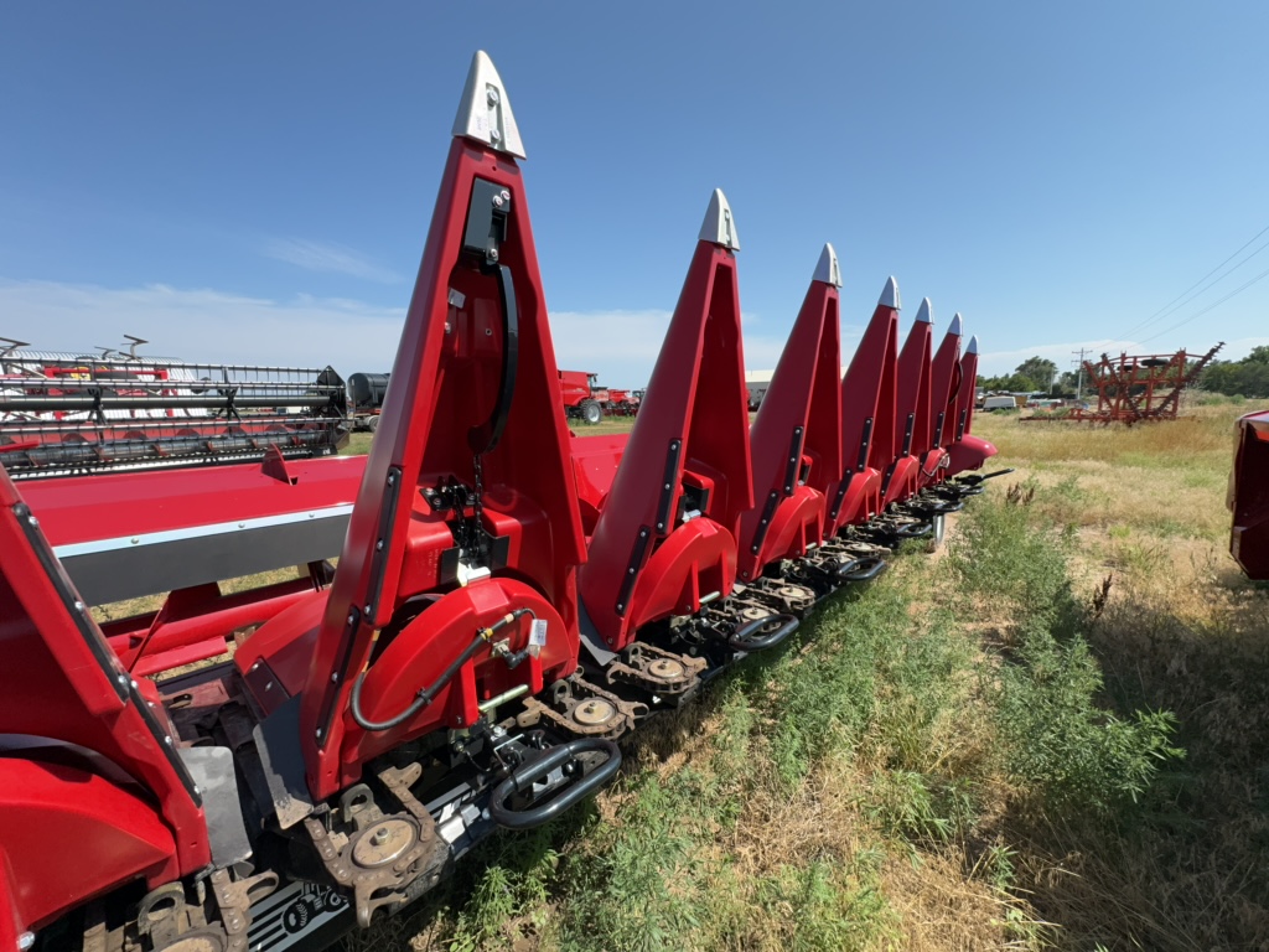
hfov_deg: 102.1
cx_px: 634
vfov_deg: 85.7
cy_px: 476
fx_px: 513
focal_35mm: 14
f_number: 2.2
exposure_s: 1/1233
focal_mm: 2.22
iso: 40
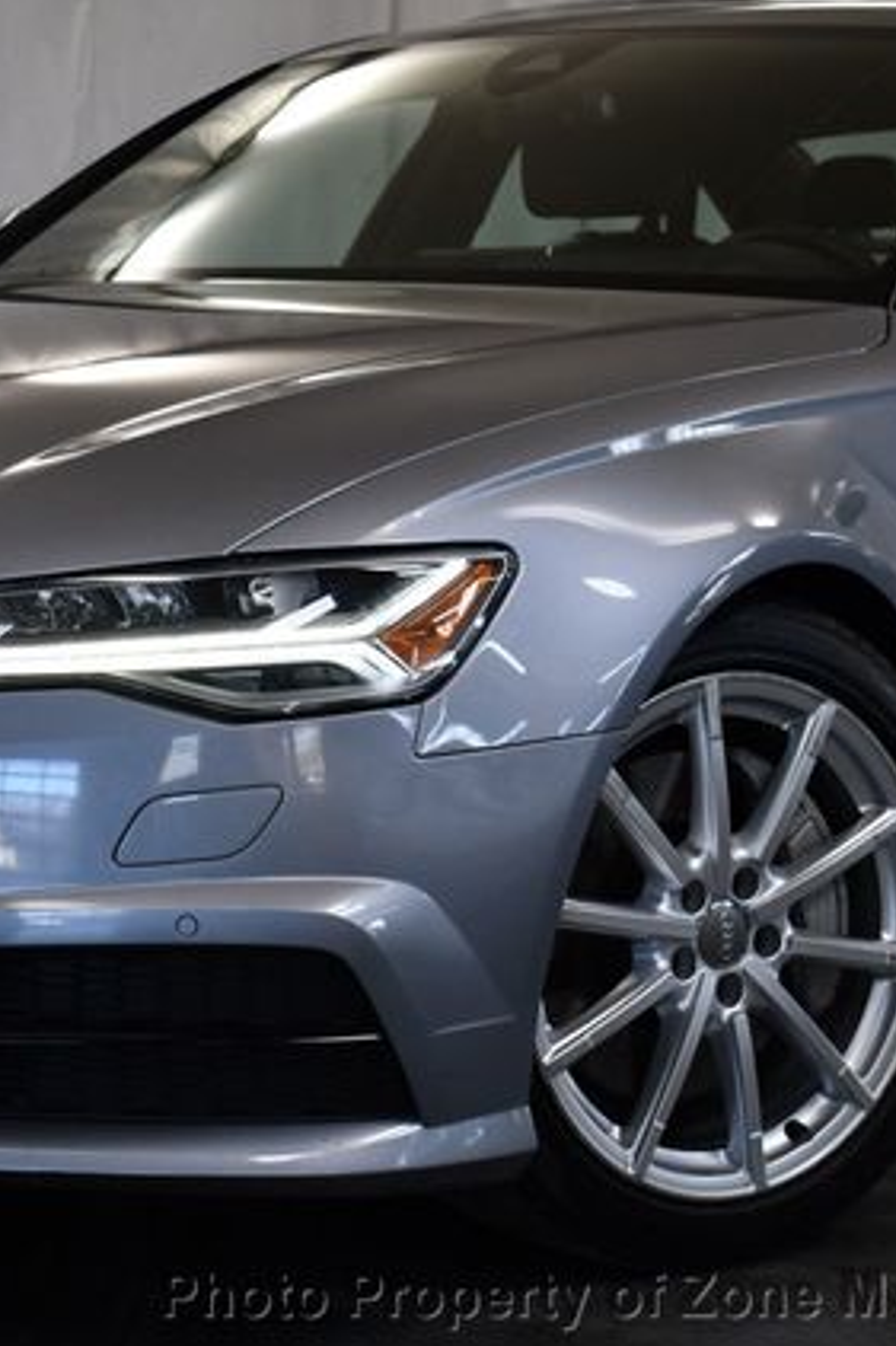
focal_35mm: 88
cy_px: 673
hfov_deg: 15.4
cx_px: 121
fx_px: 3288
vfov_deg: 23.1
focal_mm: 29
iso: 640
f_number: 4.2
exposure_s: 1/250
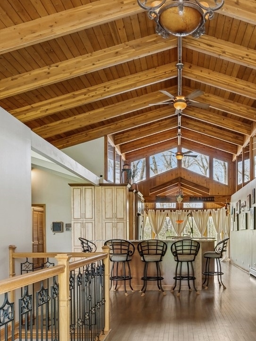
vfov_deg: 52.6
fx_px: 335
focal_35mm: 34
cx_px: 189
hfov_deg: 40.7
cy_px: 236
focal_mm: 16
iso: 200
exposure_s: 1/15
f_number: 9.5
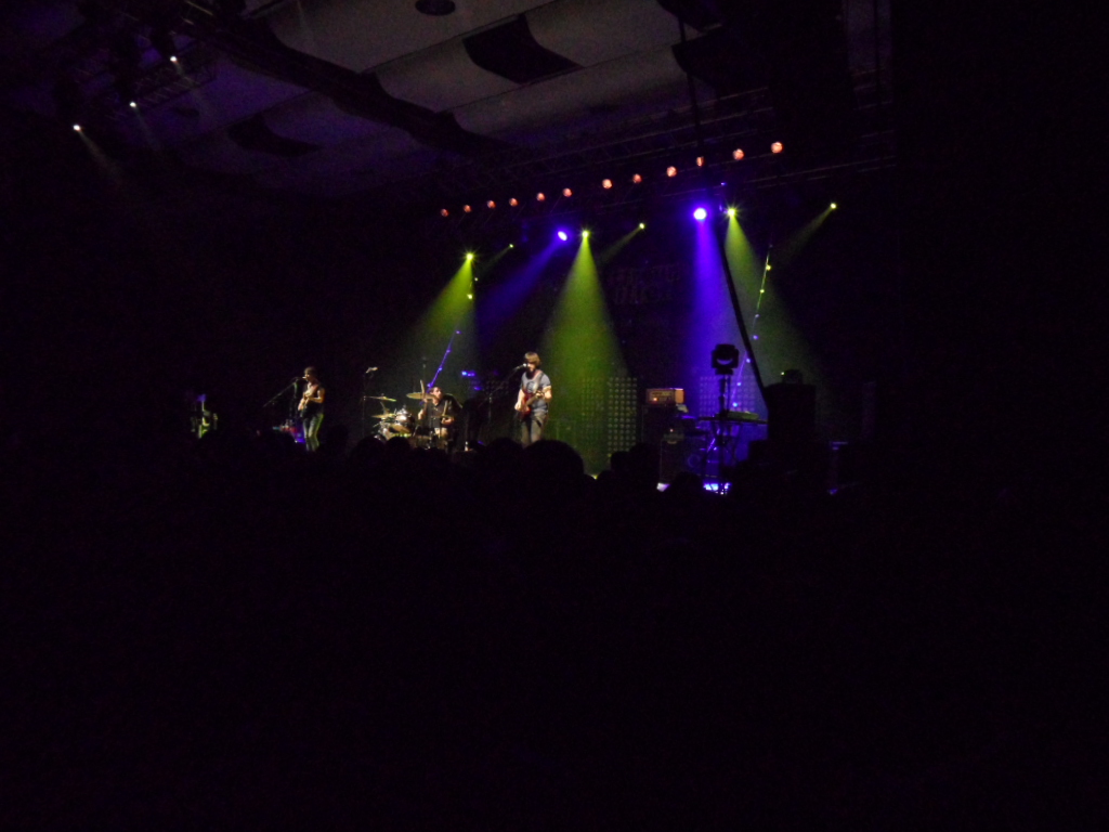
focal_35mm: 24
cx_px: 554
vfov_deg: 56.8
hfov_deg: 71.6
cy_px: 416
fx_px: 769
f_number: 3.2
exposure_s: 1/45
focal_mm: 3.9
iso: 800
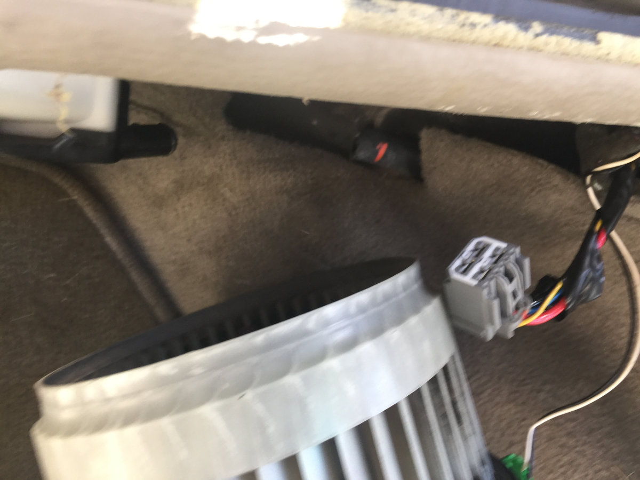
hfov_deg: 61.7
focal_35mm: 29
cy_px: 240
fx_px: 536
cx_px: 320
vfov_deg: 48.2
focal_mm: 4.15
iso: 32
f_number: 2.2
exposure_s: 1/15
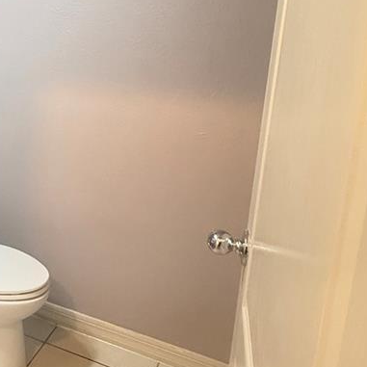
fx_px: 468
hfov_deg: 38.3
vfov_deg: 42.2
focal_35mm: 39
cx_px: 4
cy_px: 119
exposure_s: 1/60
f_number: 2.2
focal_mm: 2.22
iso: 640
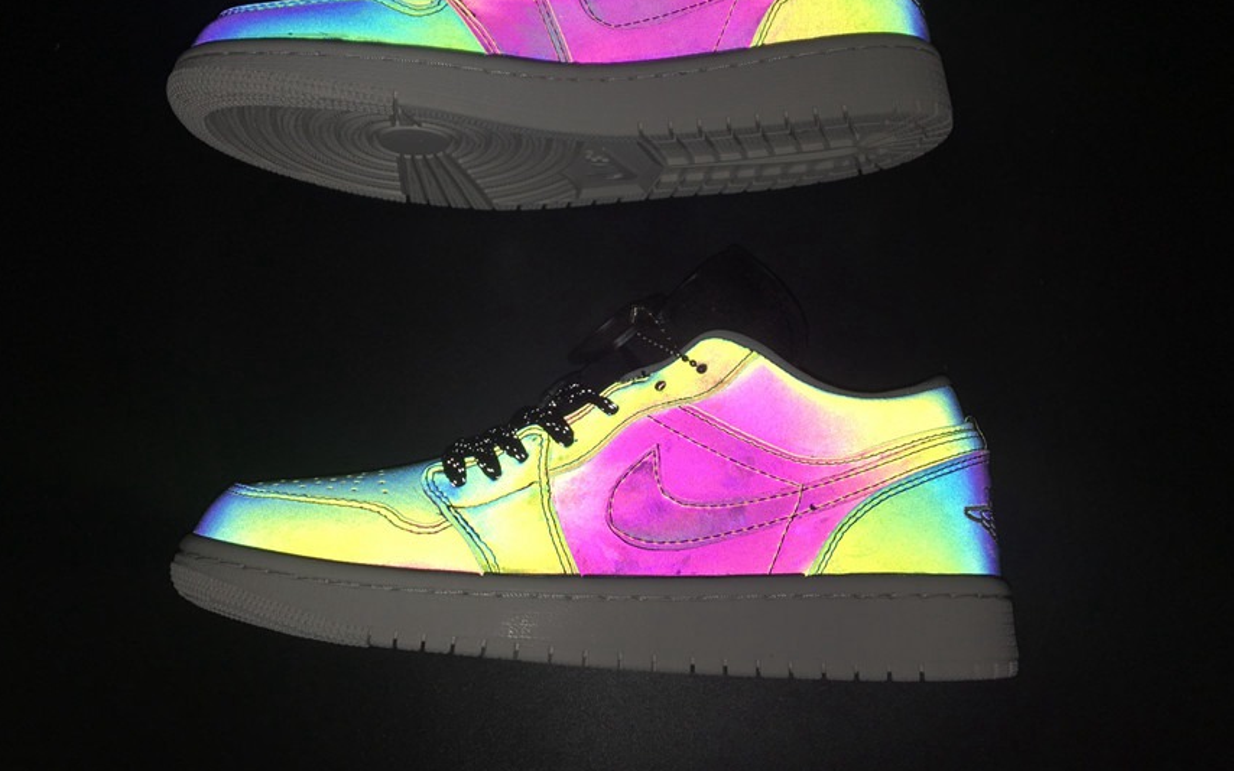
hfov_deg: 54.0
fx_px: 1211
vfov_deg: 35.1
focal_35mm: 36
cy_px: 277
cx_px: 574
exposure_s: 1/190
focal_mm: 4.15
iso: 25
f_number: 2.2
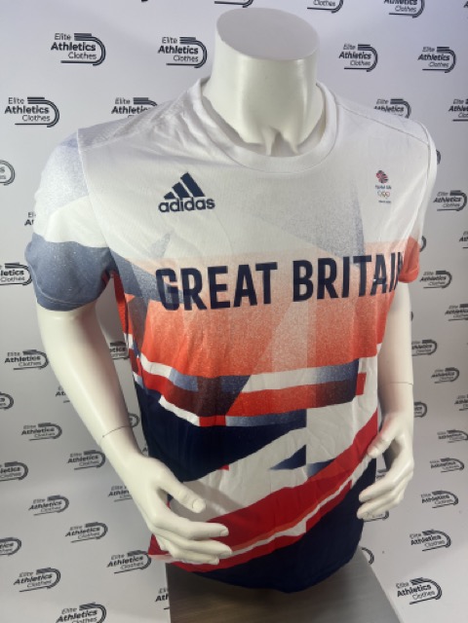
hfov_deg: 53.1
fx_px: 469
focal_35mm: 26
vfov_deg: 67.3
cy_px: 312
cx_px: 234
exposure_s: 1/197
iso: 40
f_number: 1.5
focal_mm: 5.7
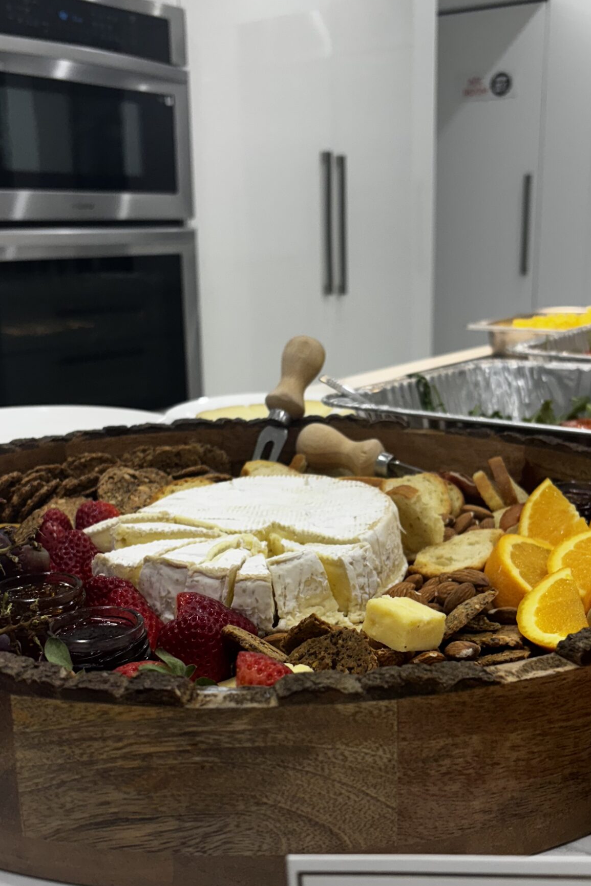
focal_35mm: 40
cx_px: 327
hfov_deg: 33.4
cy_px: 508
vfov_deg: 48.3
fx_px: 985
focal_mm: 5.96
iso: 100
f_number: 1.6
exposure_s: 1/120
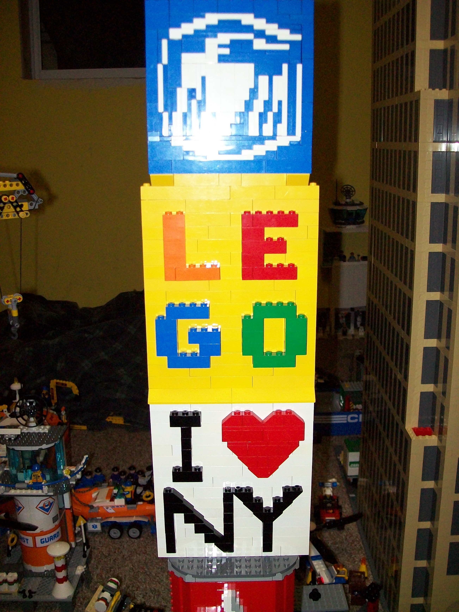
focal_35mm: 36
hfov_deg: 39.7
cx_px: 230
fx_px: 636
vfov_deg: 51.4
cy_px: 306
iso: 160
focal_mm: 6
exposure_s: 1/60
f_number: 2.7
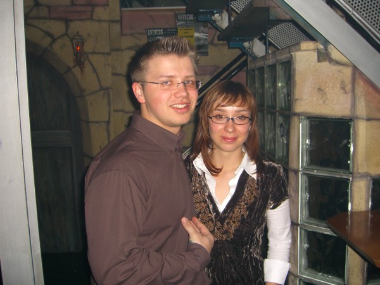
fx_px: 417
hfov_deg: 49.0
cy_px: 142
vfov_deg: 37.7
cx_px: 190
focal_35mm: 38
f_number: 2.8
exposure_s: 1/60
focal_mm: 7.9
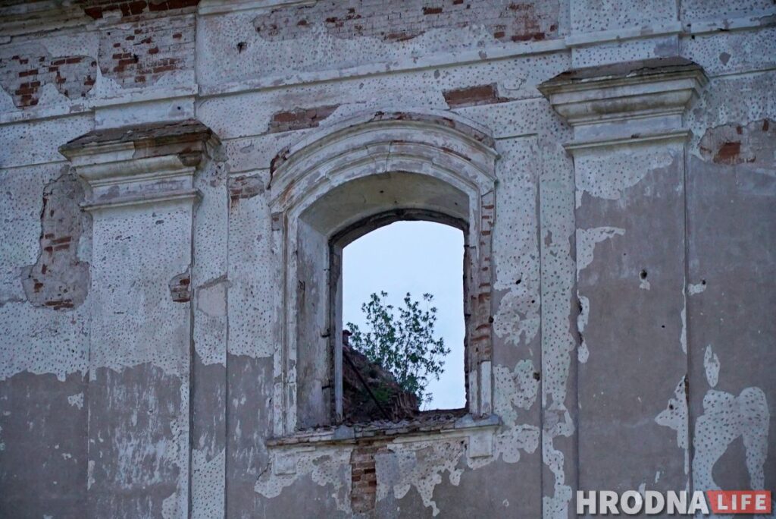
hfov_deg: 13.9
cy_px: 260
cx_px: 388
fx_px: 3192
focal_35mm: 148
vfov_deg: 9.3
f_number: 5
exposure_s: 1/30
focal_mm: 99
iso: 1250
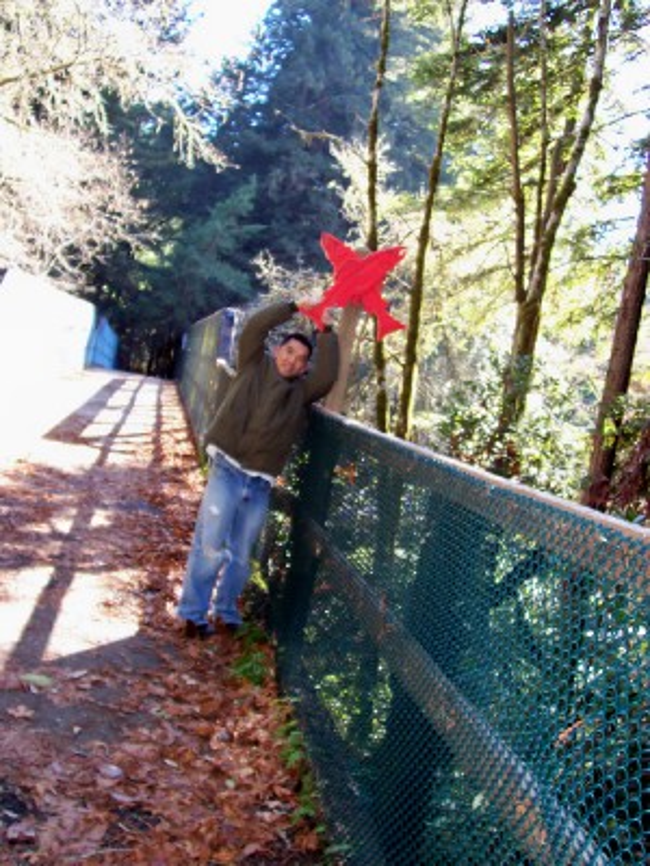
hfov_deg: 38.7
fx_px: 926
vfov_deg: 50.1
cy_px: 433
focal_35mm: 37
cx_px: 325
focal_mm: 5.6
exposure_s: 1/90
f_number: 2.8
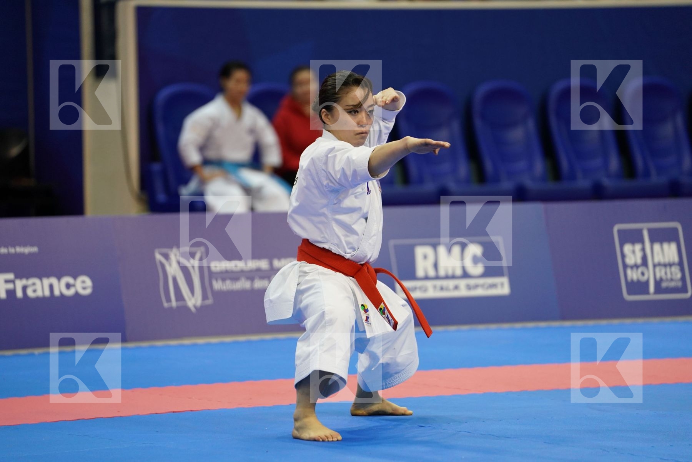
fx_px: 3844
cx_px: 346
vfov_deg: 6.9
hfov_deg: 10.3
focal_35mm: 200
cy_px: 231
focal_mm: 200
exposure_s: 1/500
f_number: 2.8
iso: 2000
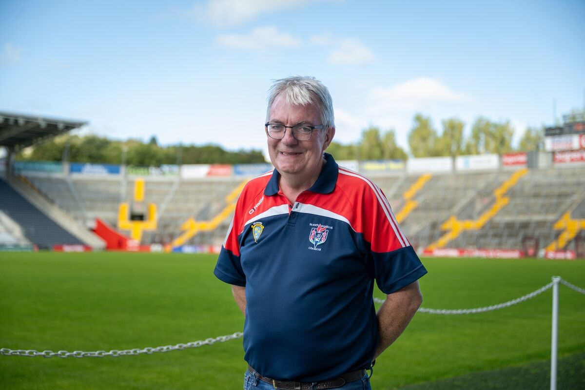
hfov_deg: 38.2
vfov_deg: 26.0
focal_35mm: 52
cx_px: 292
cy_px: 195
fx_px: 845
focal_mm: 52
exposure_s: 1/1250
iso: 250
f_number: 2.8
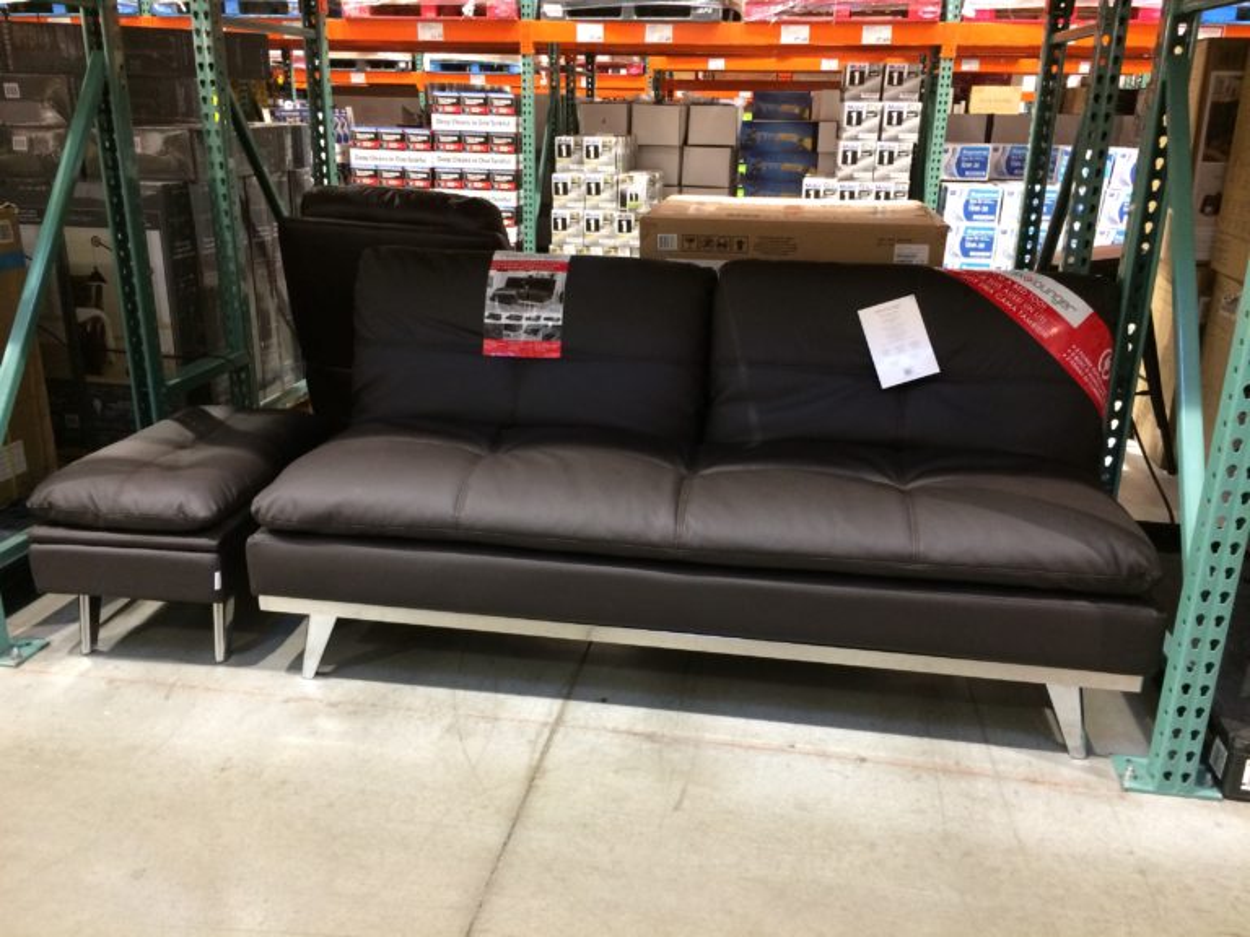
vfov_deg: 48.2
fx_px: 1047
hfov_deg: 61.7
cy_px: 468
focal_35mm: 29
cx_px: 625
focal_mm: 4.15
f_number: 2.2
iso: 320
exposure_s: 1/24
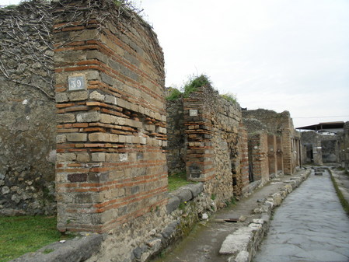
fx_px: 373
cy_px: 131
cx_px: 174
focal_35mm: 37
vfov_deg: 38.7
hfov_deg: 50.1
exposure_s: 1/500
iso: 64
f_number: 3.5
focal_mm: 6.6
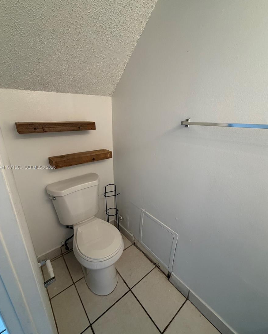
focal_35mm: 15
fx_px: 149
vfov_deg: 96.8
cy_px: 168
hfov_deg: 84.1
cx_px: 137
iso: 160
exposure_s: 1/60
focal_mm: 2.22
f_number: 2.2
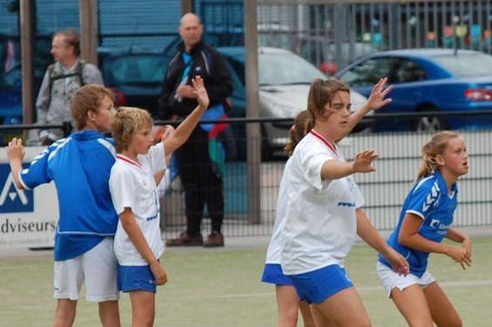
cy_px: 255
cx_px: 377
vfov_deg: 4.6
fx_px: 4110
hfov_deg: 6.8
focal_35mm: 301
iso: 250
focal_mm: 110
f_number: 5.6
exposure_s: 1/500
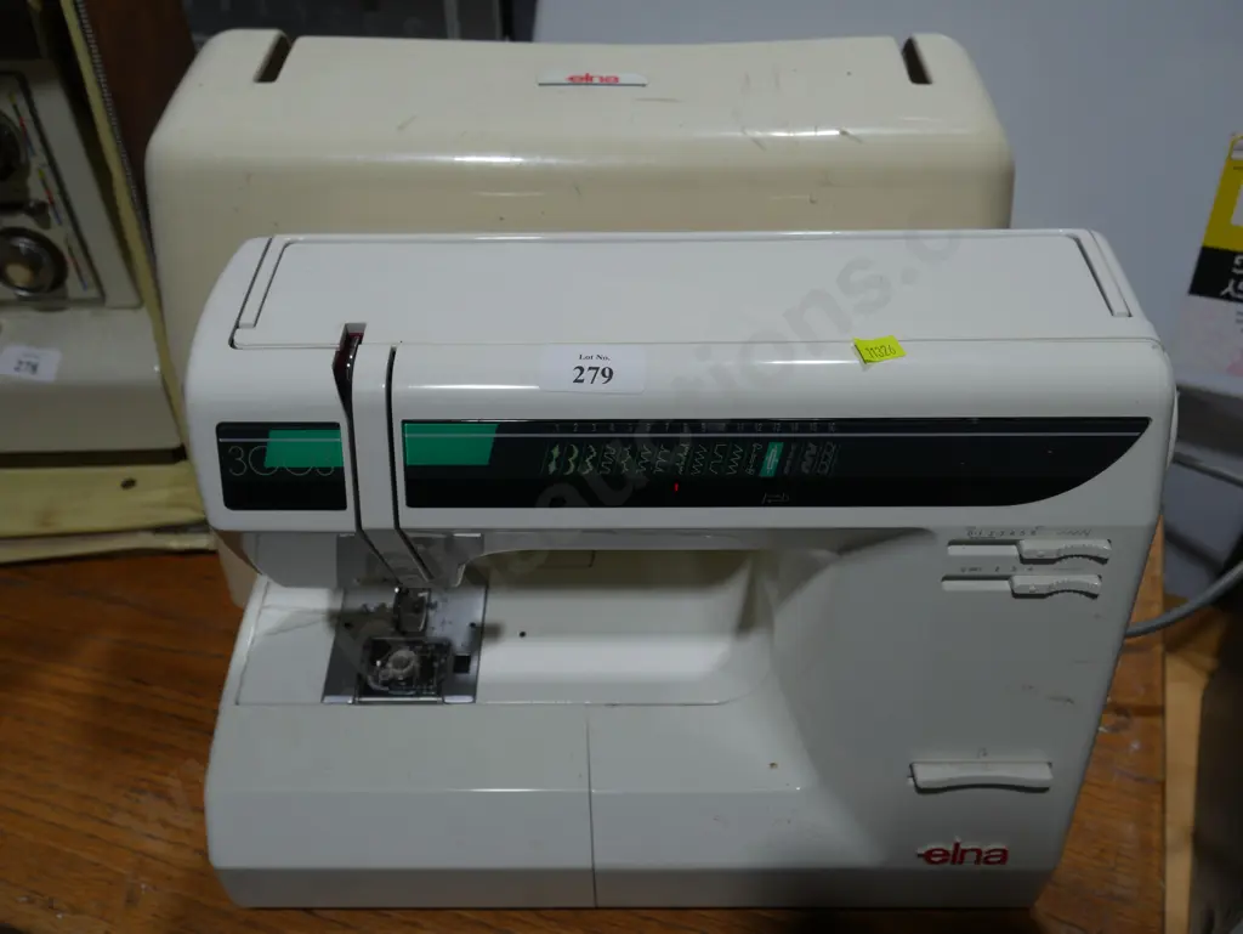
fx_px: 1078
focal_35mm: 30
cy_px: 467
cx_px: 622
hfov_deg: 59.9
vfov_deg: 46.8
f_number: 5
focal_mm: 15
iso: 200
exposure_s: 1/200
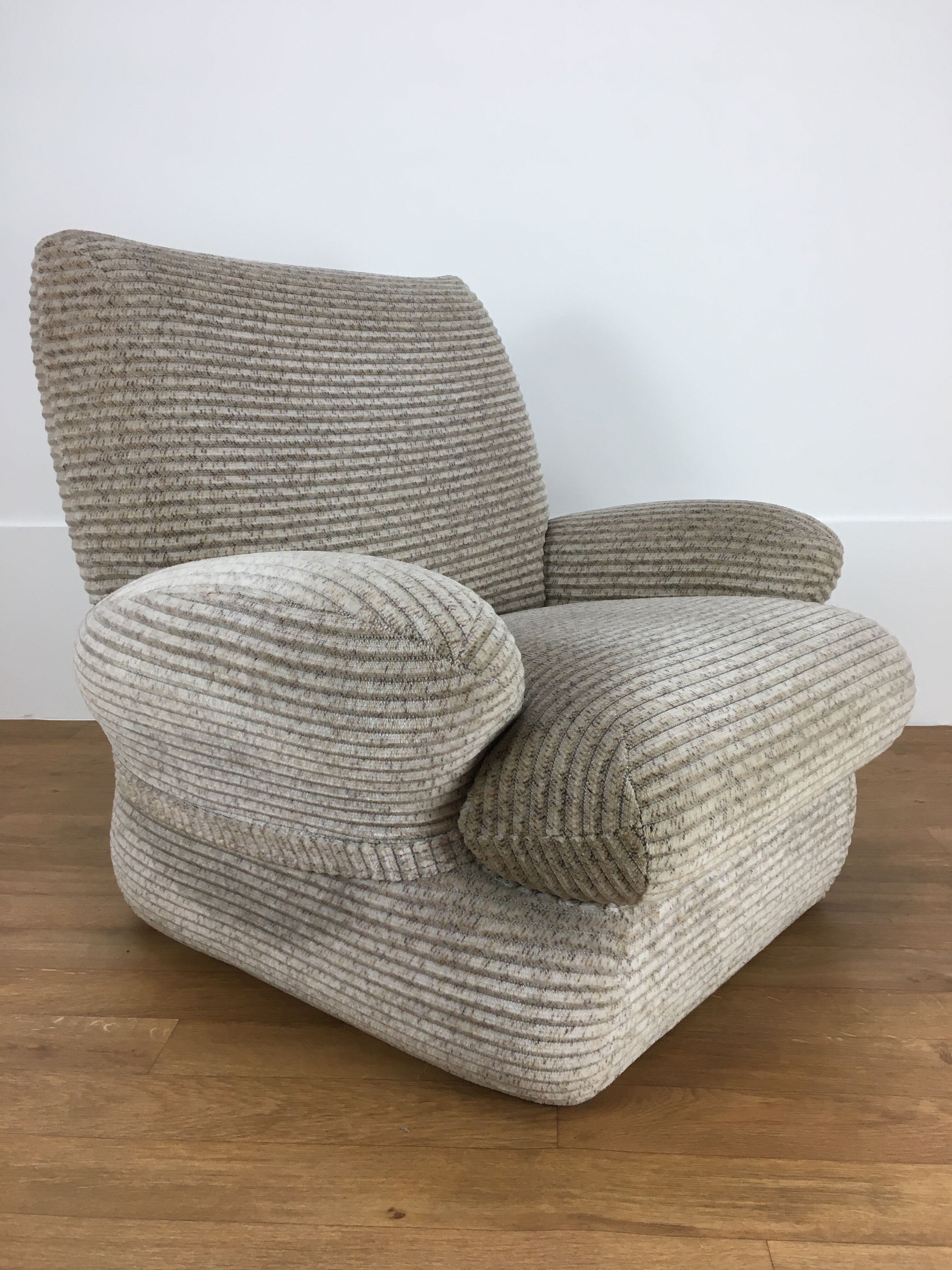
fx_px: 1063
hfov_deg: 48.2
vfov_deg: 61.7
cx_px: 476
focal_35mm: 29
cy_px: 635
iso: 25
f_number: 2.2
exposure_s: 1/33
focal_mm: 4.15
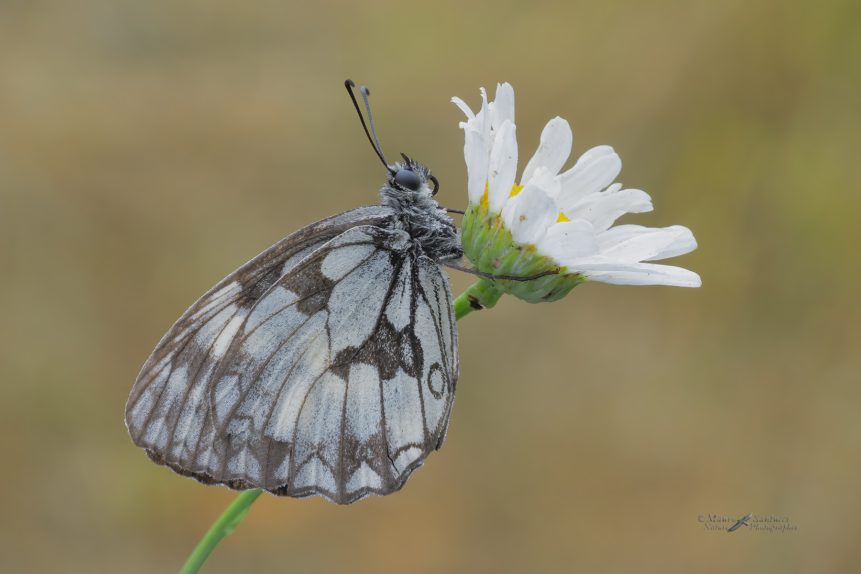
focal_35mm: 135
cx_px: 430
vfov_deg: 10.2
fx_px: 3228
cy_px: 287
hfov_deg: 15.2
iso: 400
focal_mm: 90
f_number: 16
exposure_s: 1/5
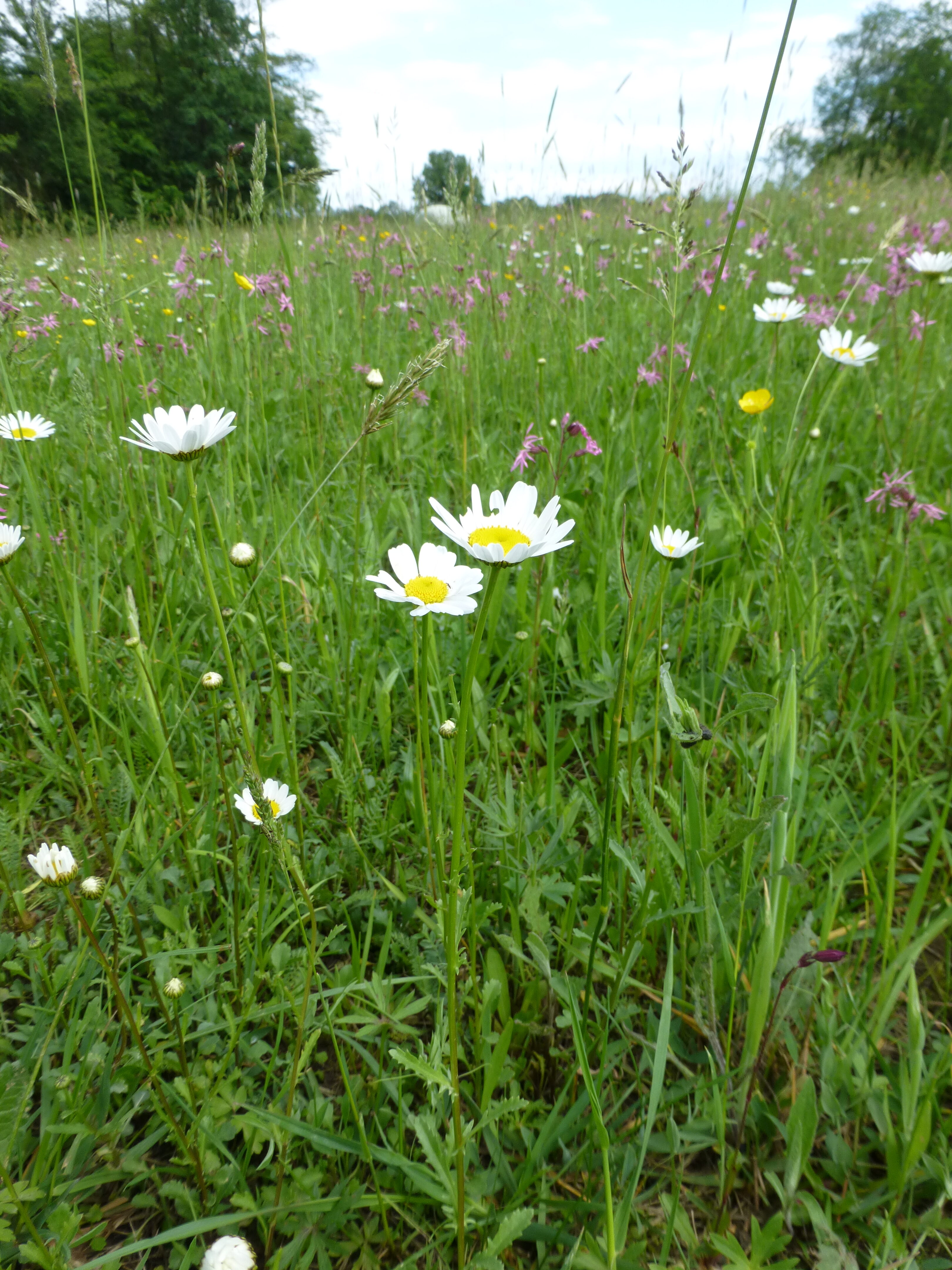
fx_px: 880
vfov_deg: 71.6
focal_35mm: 24
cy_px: 635
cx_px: 476
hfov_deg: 56.8
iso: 100
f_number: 4
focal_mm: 4.3
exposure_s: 1/320
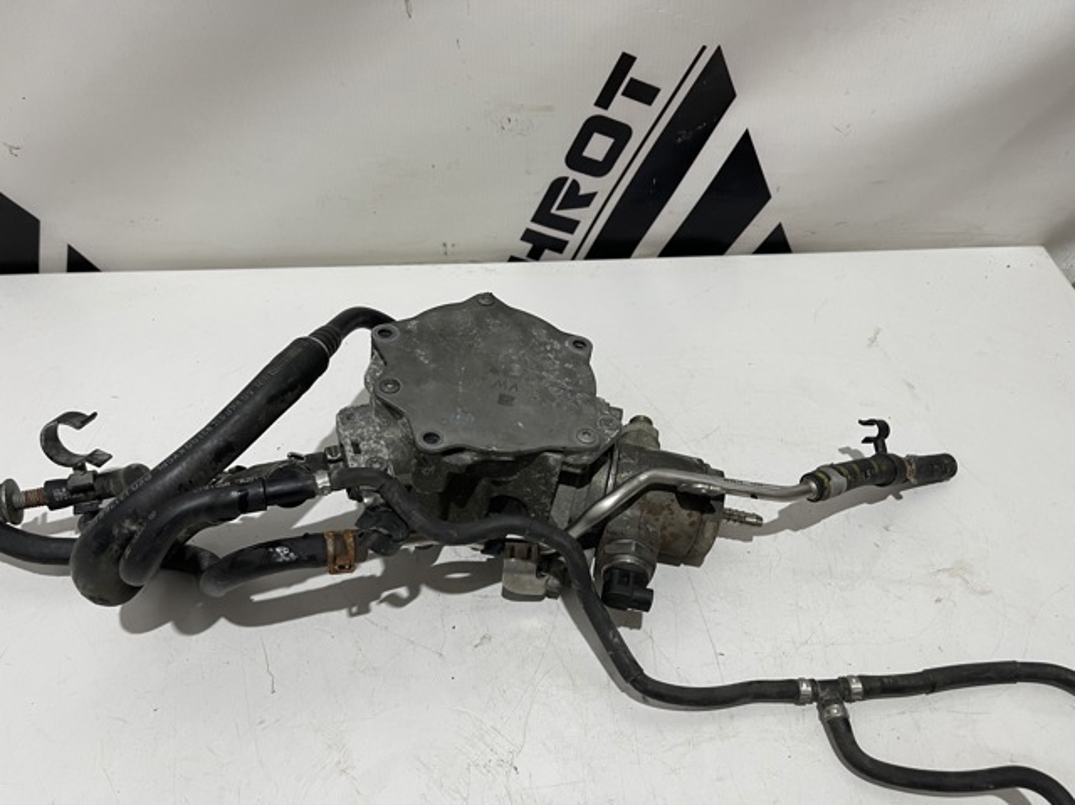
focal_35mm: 25
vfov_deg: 54.8
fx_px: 776
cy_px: 402
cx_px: 538
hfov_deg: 69.4
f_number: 1.6
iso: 80
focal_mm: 5.1
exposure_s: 1/50
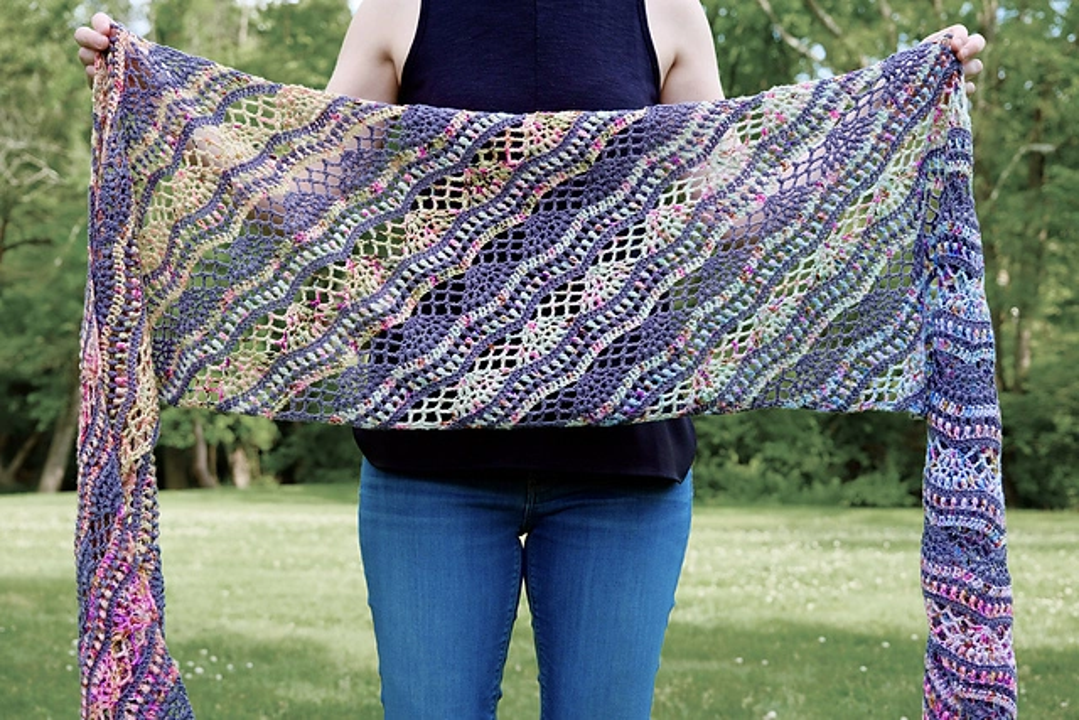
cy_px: 360
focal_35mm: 56
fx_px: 1679
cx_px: 540
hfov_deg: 35.6
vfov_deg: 24.2
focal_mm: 37.6
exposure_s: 1/180
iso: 320
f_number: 5
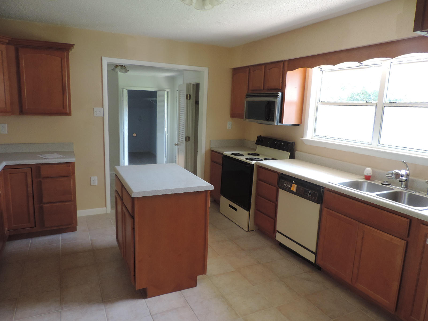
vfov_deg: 56.8
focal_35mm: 24
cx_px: 214
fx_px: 297
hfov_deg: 71.6
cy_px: 160
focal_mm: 4.3
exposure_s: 1/30
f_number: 3
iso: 250
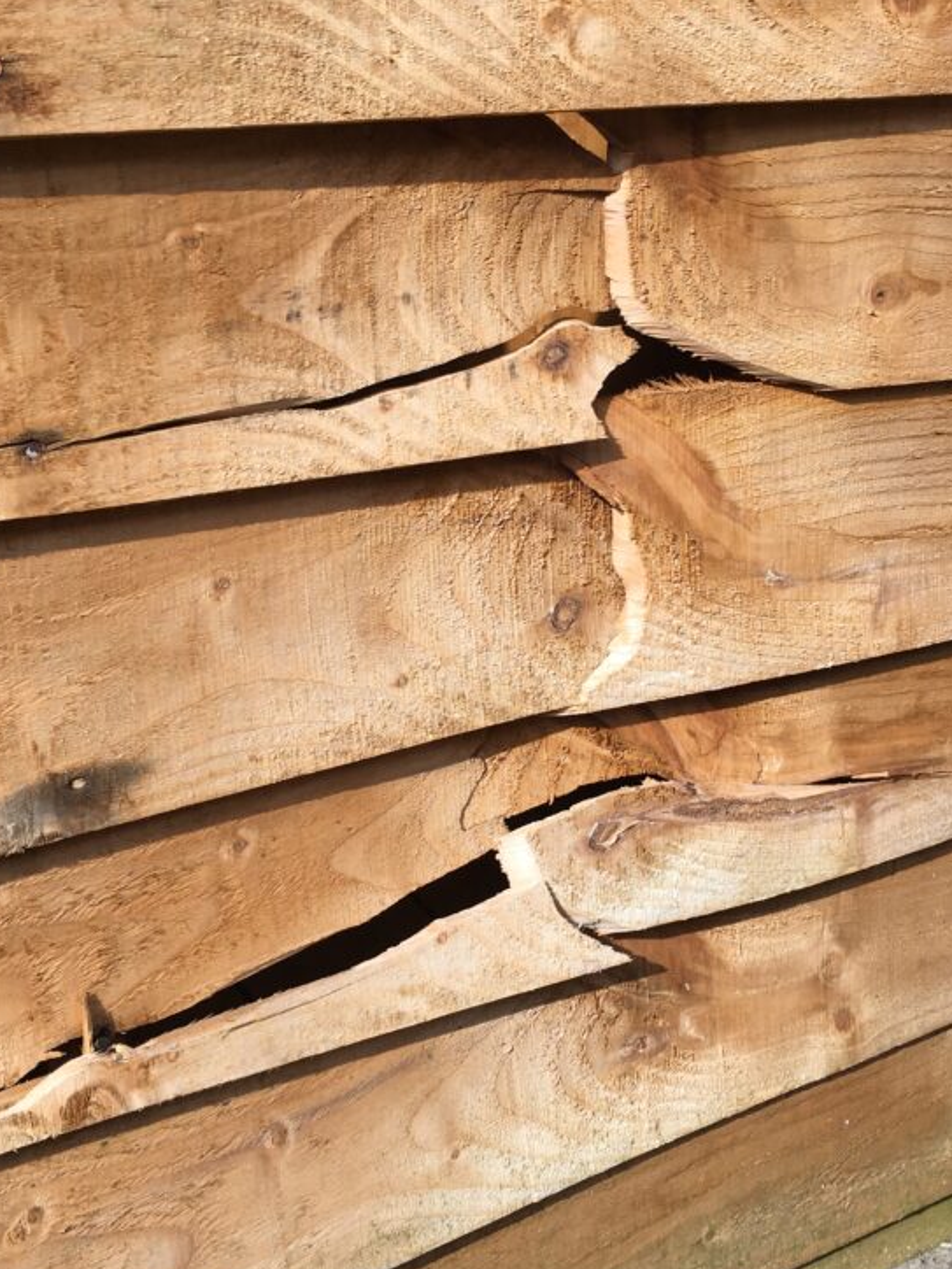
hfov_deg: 35.1
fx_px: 1503
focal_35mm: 41
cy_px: 643
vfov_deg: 45.8
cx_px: 512
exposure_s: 1/403
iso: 25
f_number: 2.2
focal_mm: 4.15
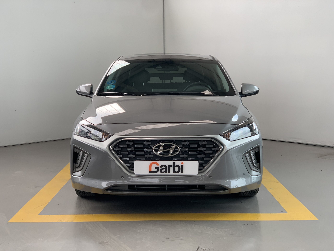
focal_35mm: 52
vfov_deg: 28.0
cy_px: 126
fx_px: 502
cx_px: 167
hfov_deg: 36.8
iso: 40
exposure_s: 1/122
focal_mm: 6
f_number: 2.4
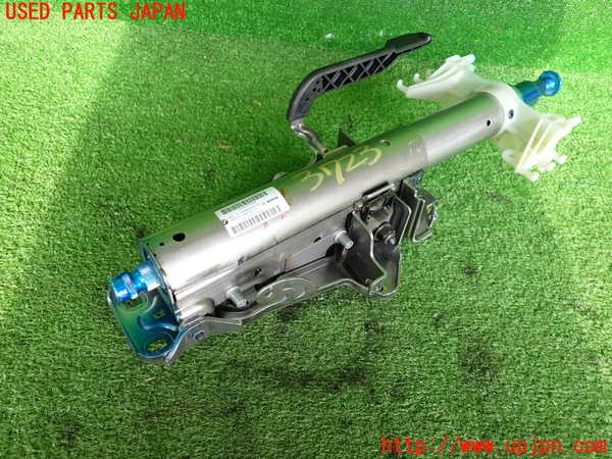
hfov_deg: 69.4
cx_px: 306
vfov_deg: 54.9
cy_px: 230
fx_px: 442
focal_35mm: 25
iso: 200
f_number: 2
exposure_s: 1/50
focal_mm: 4.5
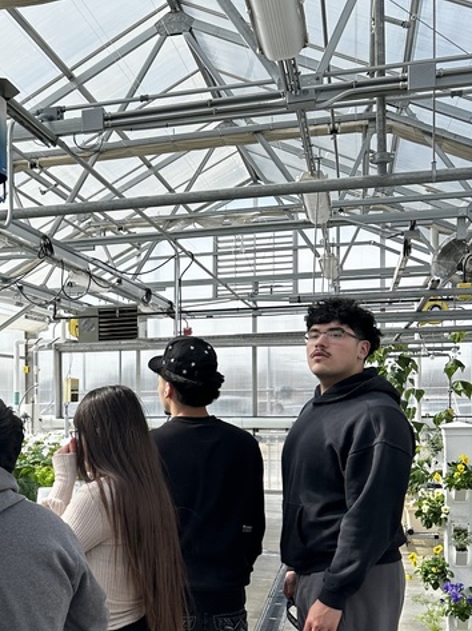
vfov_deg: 36.6
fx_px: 947
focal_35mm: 52
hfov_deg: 26.0
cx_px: -37
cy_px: 406
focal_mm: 6.86
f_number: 1.78
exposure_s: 1/2353
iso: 80
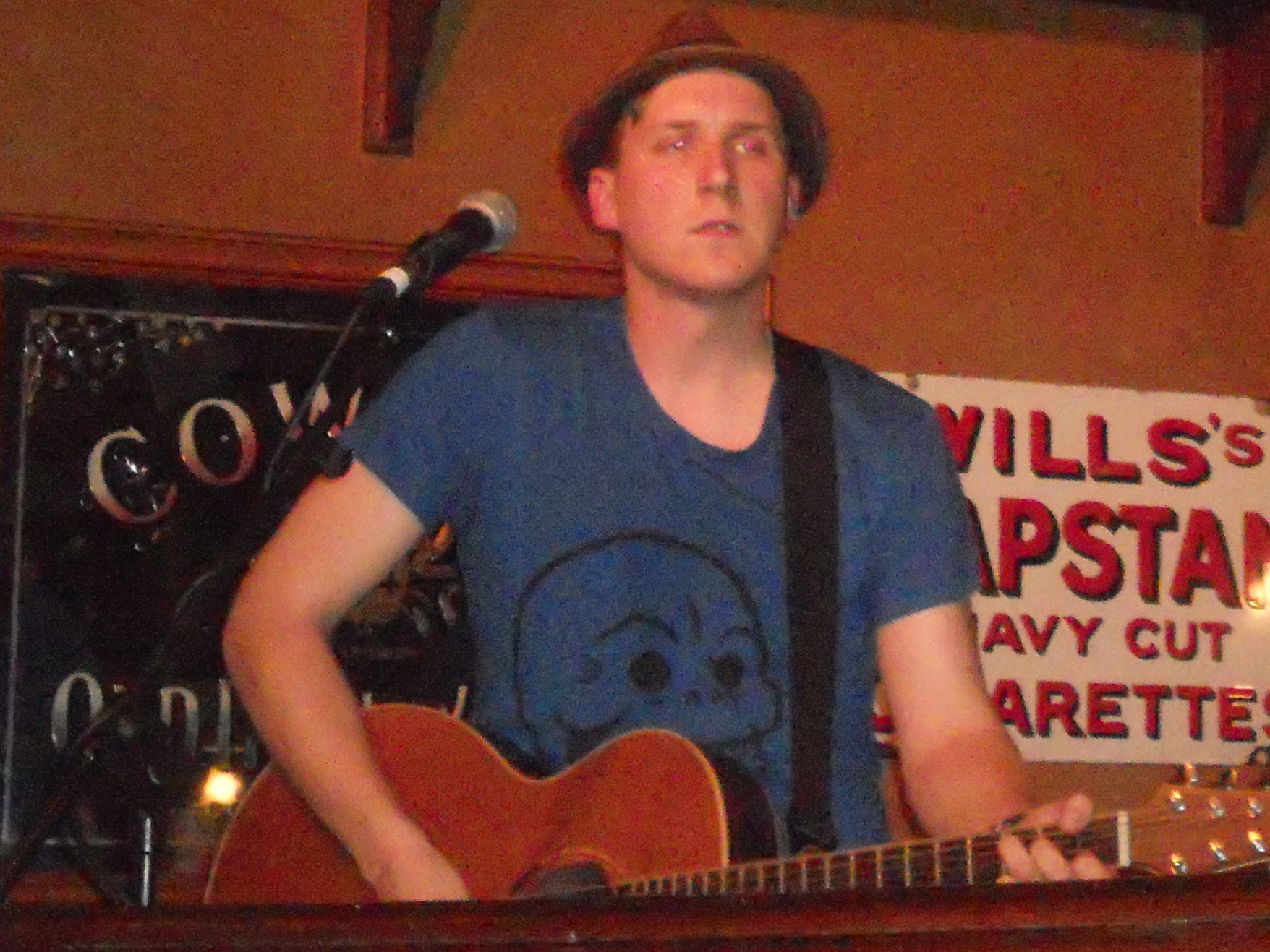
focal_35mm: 123
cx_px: 1388
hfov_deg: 15.6
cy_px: 92
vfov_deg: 12.0
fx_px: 4513
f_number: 4.8
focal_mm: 9.8
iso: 1600
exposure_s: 1/30
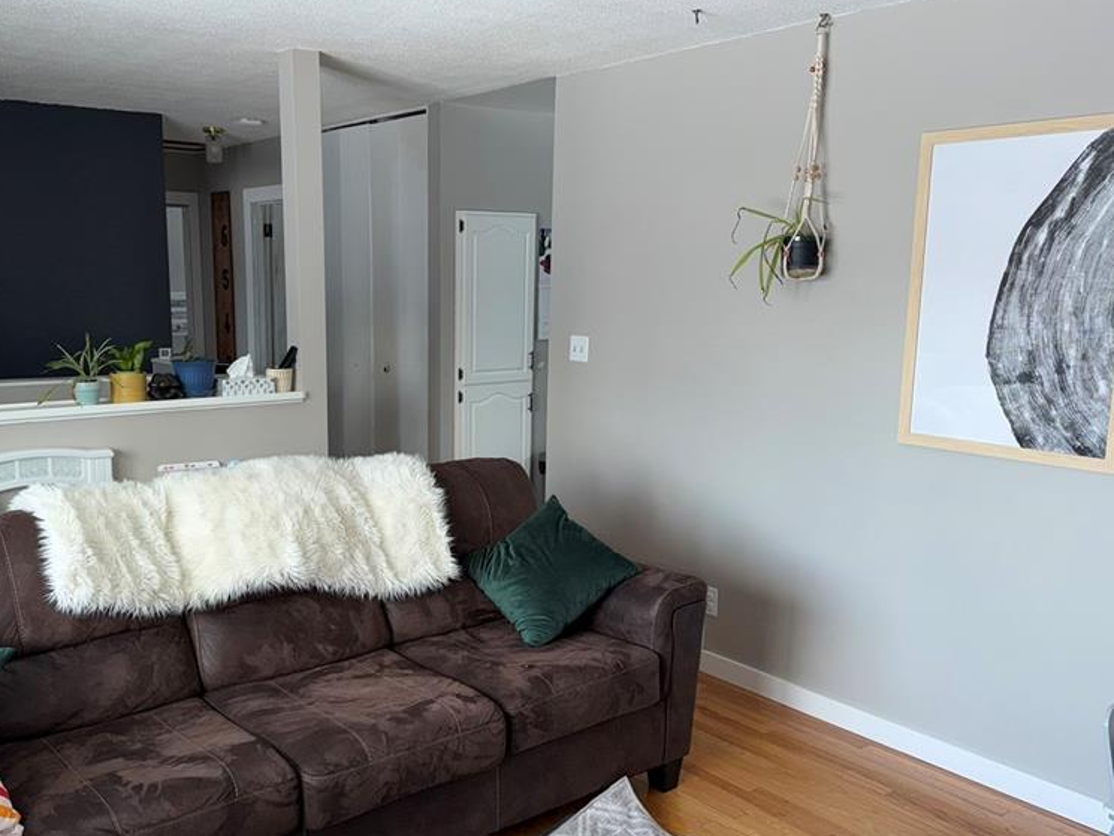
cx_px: 444
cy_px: 458
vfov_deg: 42.9
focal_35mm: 33
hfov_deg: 54.9
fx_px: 1062
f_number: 1.78
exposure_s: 1/121
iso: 100
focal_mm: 6.76
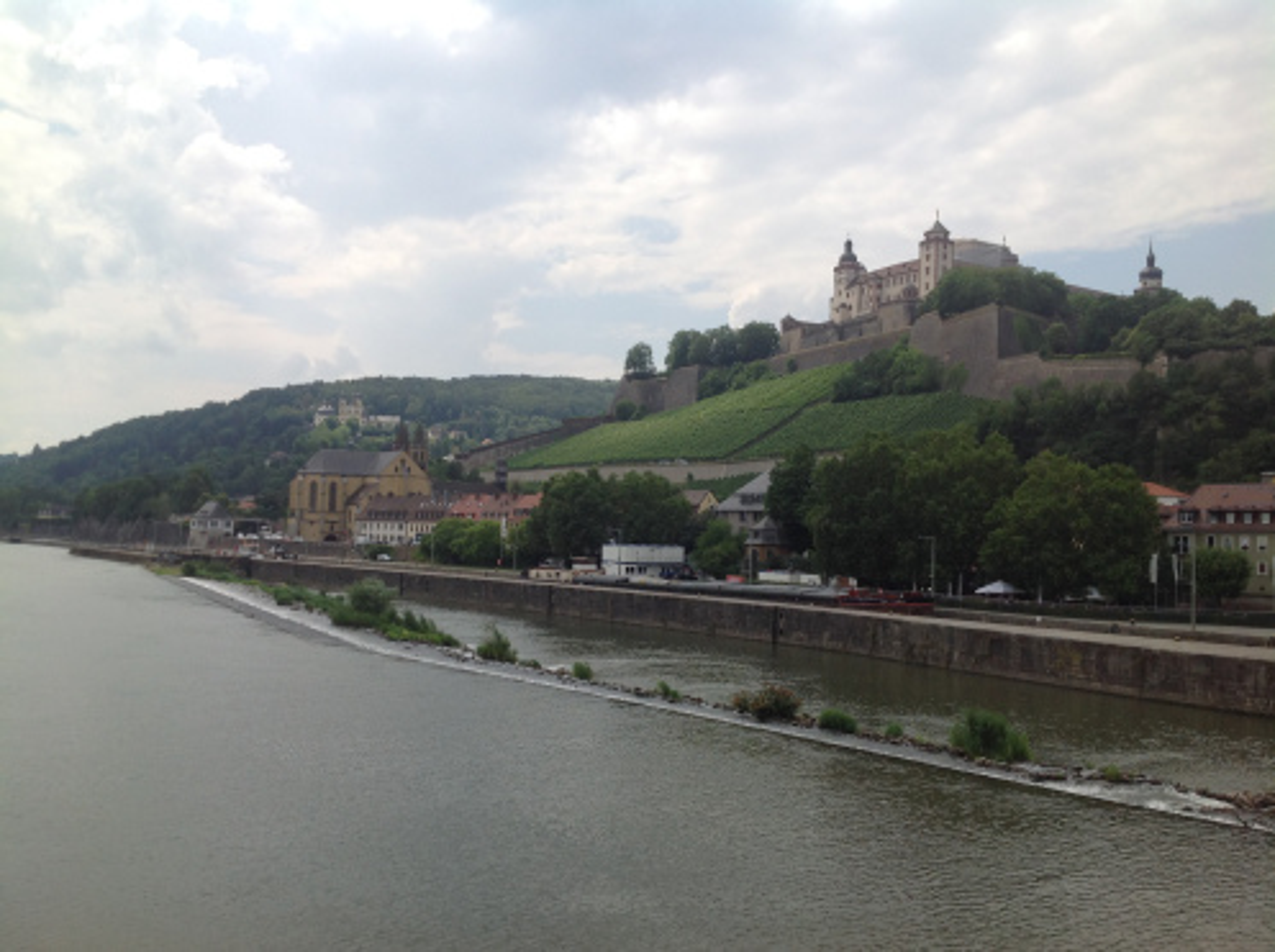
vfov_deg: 40.6
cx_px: 638
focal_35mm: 35
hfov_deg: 52.7
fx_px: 1287
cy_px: 476
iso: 64
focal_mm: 4.28
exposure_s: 1/2326
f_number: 2.4
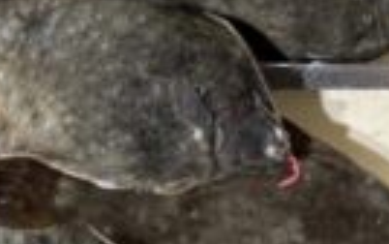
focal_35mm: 82
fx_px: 870
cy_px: 78
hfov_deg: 23.9
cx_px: -15
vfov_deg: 15.9
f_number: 1.6
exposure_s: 1/30
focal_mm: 5.96
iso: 640
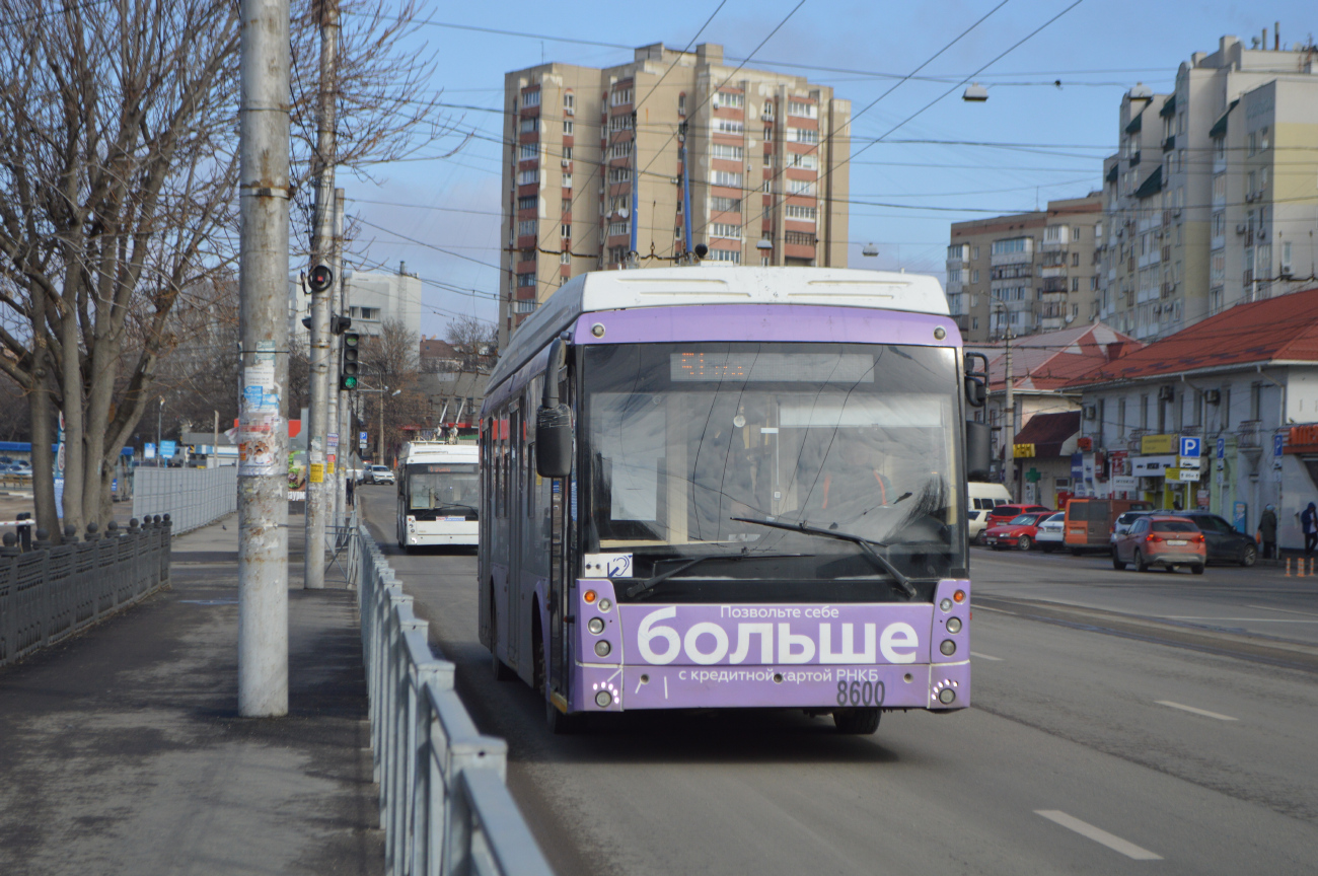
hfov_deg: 28.1
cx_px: 659
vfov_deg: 18.9
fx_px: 2633
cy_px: 438
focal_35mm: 72
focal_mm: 48
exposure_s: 1/1600
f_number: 6.3
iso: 400
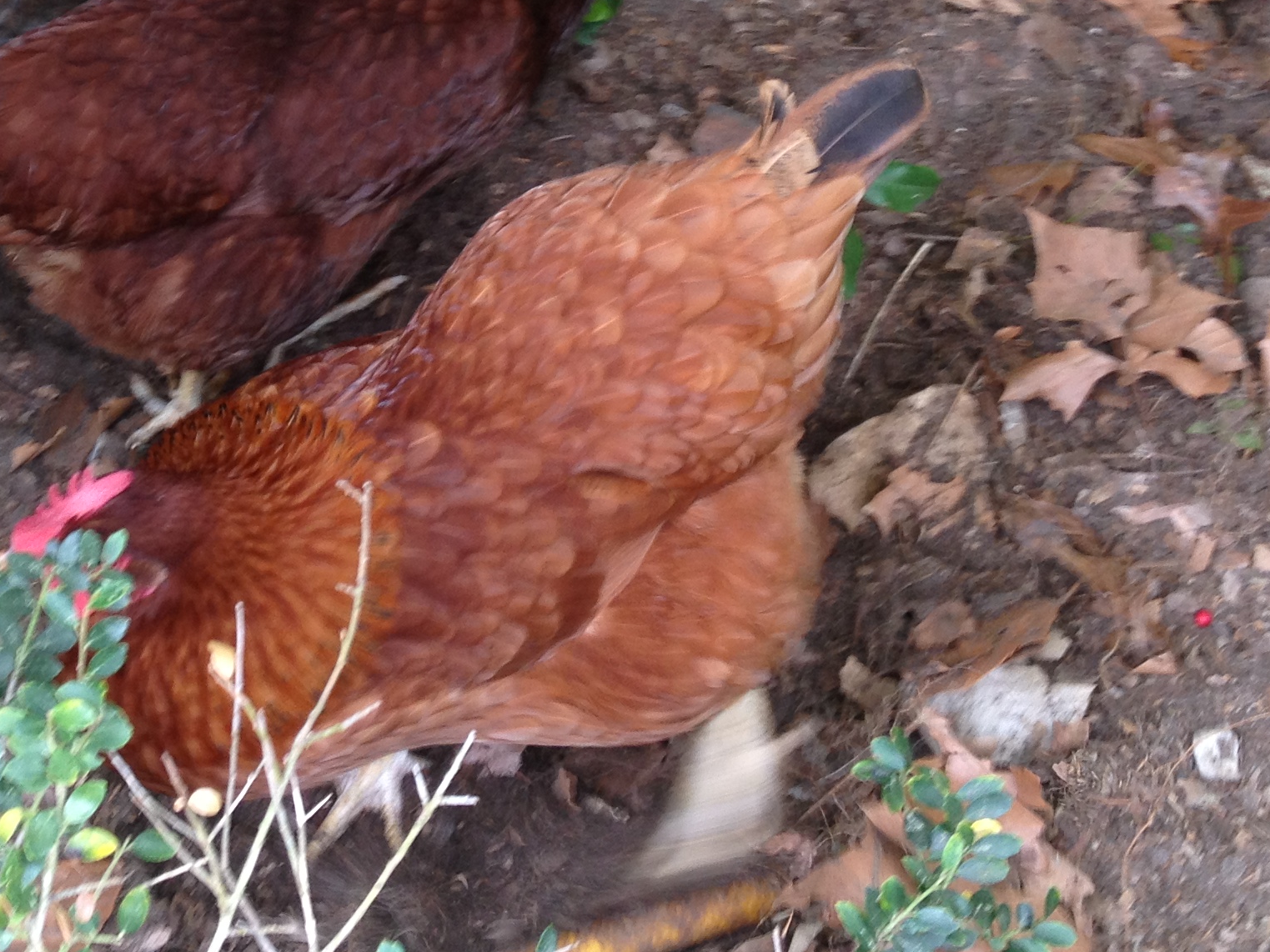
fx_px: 2751
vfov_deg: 19.2
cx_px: 333
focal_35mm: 75
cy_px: 53
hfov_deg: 25.7
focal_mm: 4.28
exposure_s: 1/30
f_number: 2.4
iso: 64
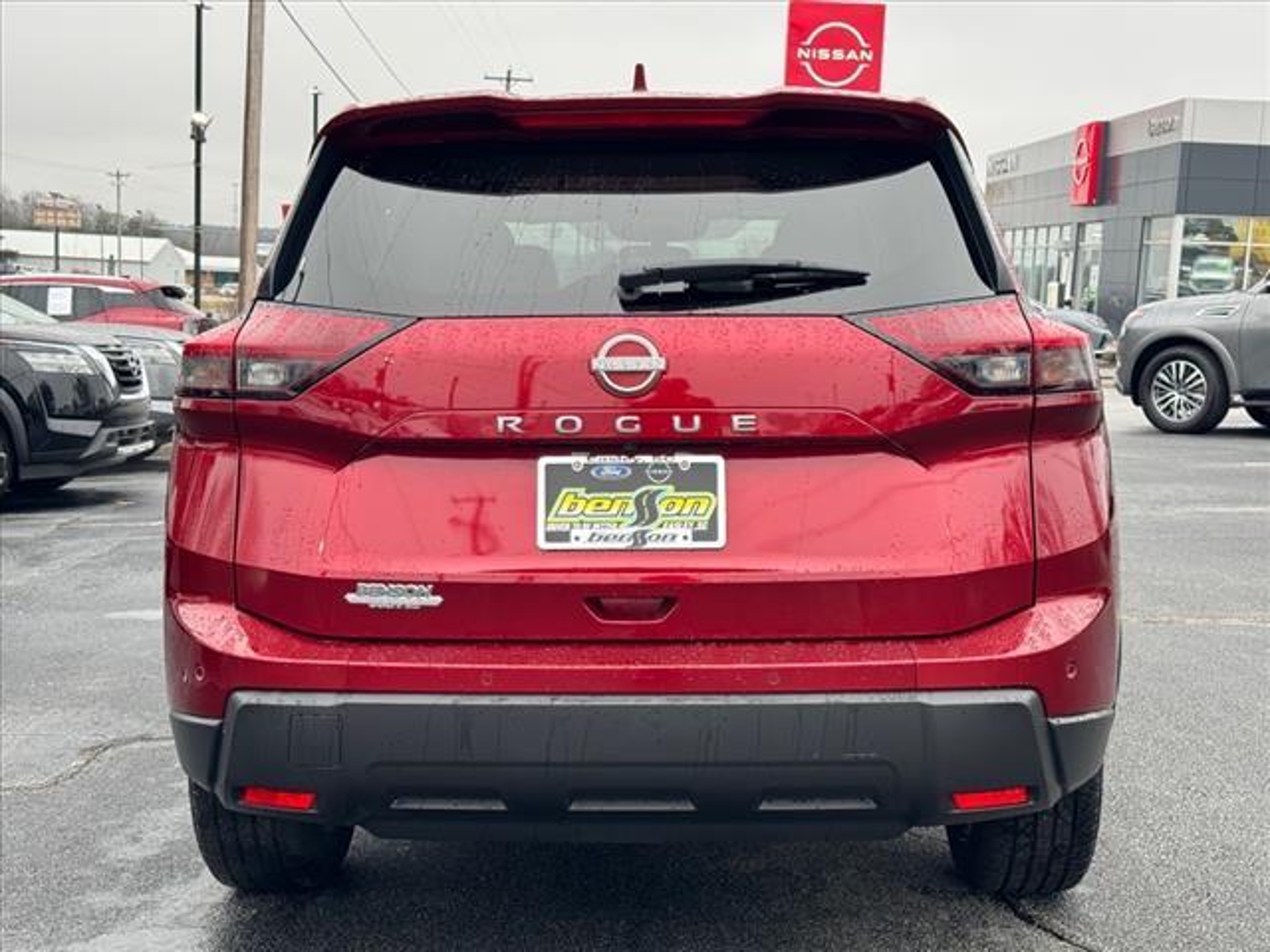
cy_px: 476
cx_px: 635
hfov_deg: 39.7
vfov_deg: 30.3
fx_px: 1761
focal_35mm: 48
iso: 64
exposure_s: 1/364
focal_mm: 6.76
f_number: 1.78
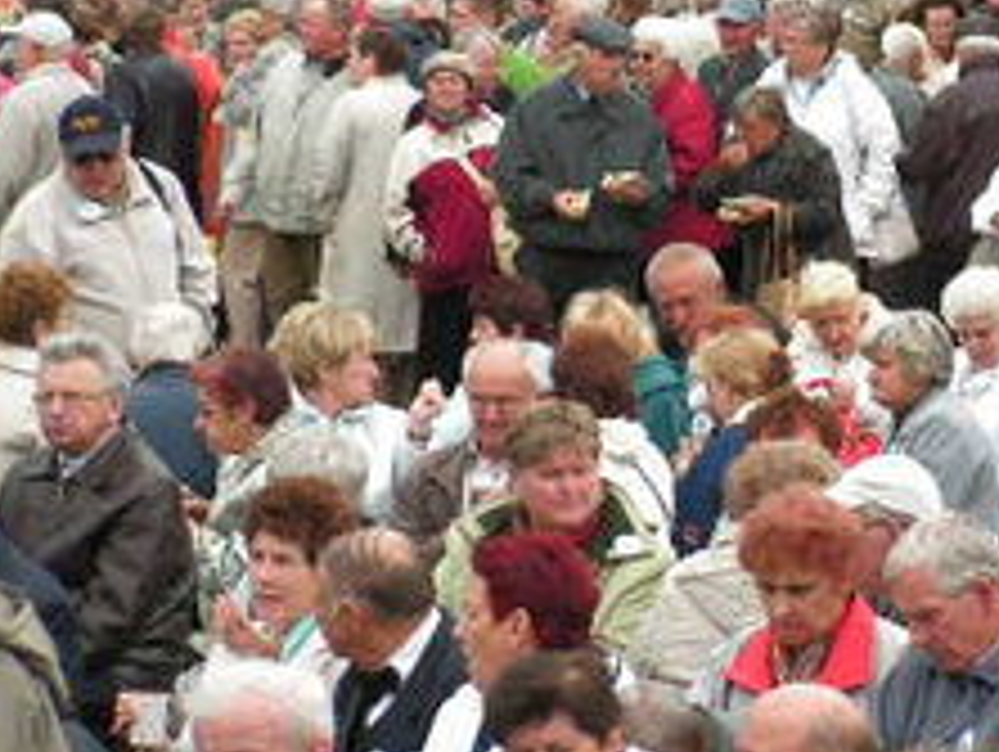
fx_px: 7338
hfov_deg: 7.8
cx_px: 958
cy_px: 299
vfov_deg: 5.9
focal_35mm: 254
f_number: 3.4
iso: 64
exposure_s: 1/250
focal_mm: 18.9
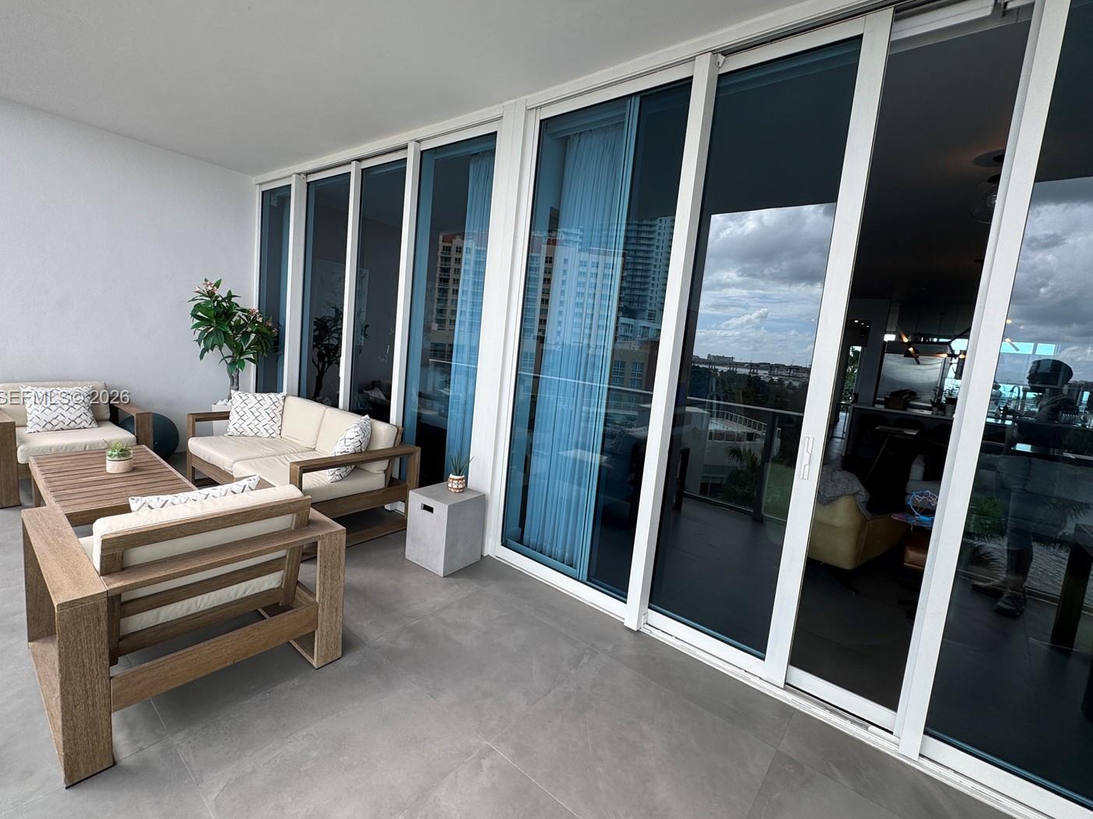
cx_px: 511
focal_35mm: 16
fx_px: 505
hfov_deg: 94.4
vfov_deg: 78.1
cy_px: 399
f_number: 2.2
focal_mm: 2.22
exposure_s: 1/221
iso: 40
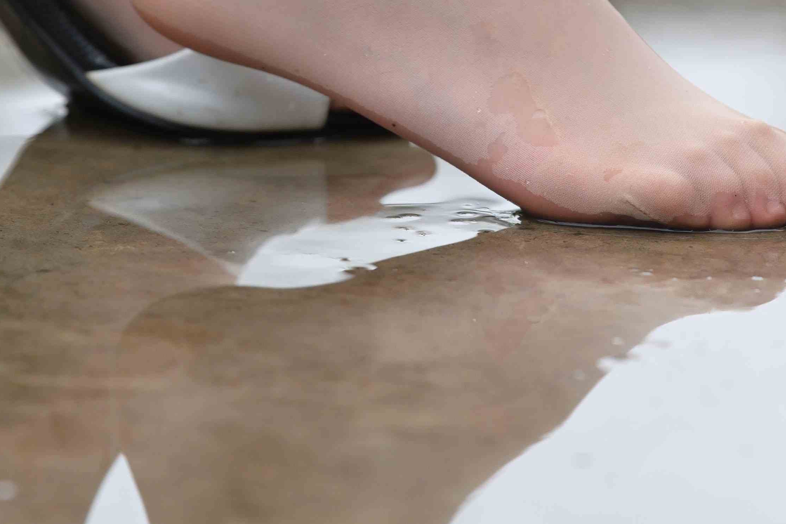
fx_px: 8972
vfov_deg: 3.3
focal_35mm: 411
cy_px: 55
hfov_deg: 5.0
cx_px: 413
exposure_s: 1/250
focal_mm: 200
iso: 640
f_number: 4.5
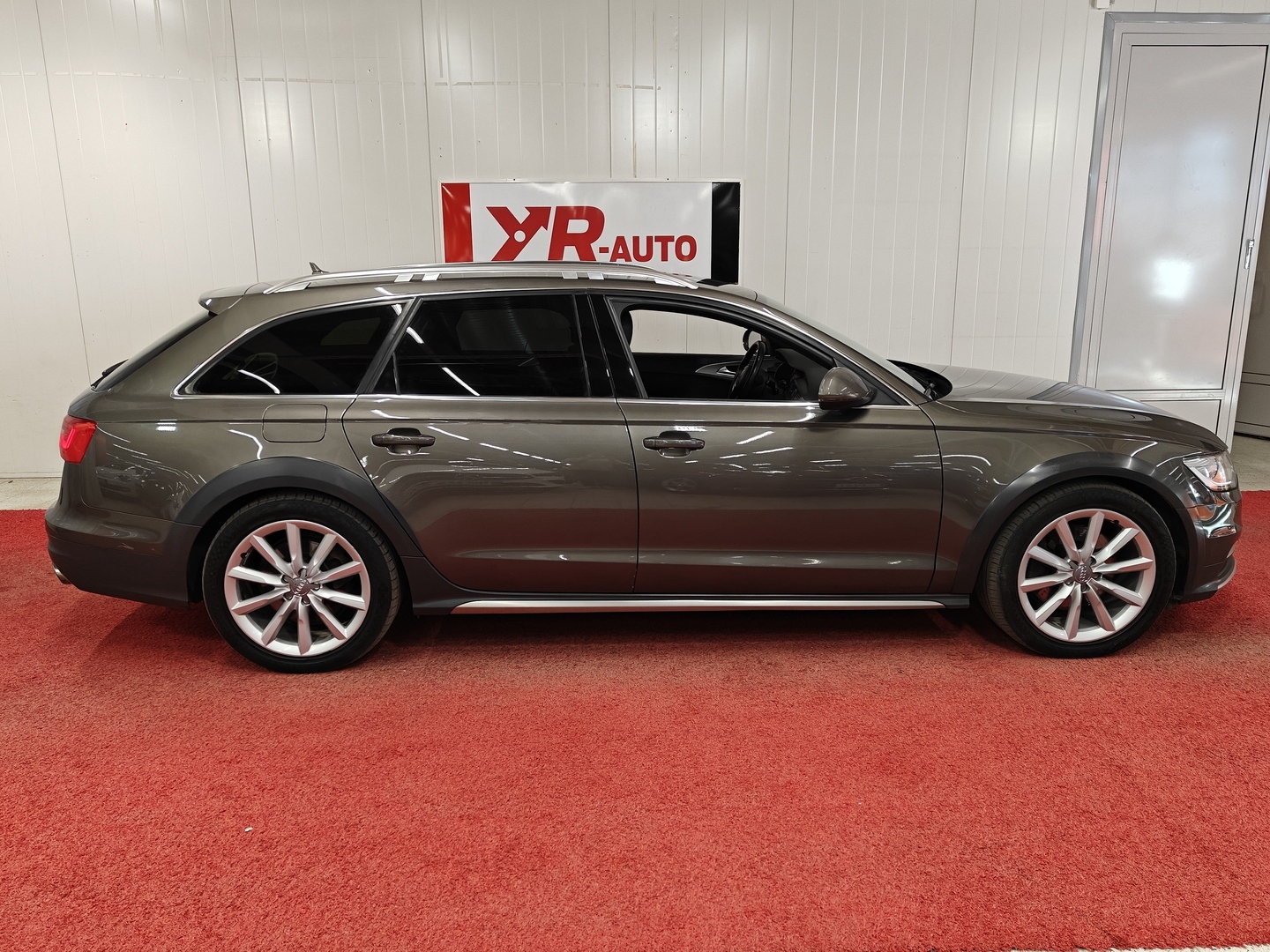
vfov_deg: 53.1
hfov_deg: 67.3
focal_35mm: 26
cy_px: 476
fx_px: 954
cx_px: 635
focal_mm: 5.59
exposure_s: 1/100
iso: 100
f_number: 1.8
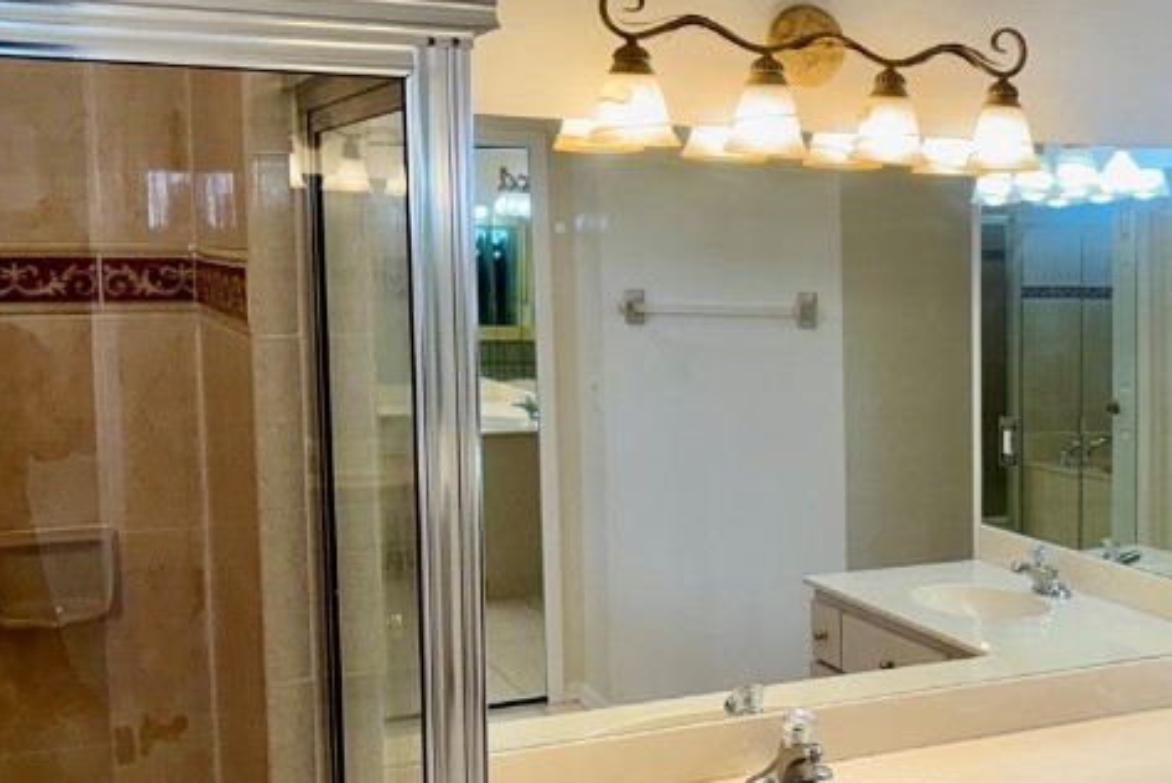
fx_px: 1759
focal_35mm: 54
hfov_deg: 34.2
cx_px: 1120
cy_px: 411
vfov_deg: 25.1
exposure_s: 1/164
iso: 80
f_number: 1.78
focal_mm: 6.76
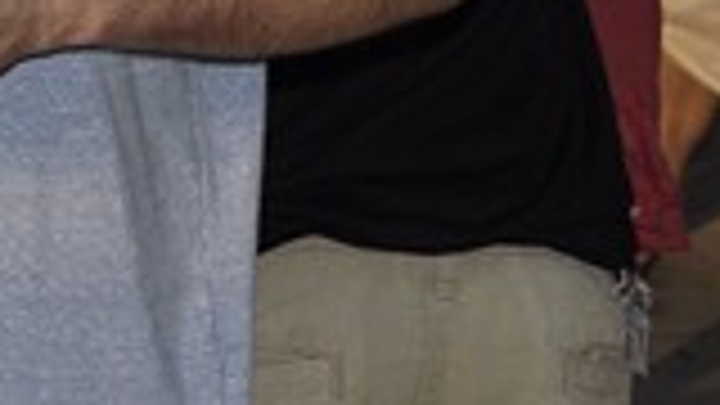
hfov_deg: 8.2
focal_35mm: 235
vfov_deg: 5.1
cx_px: -1166
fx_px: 4487
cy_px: -216
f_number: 3.8
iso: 400
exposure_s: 1/60
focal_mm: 24
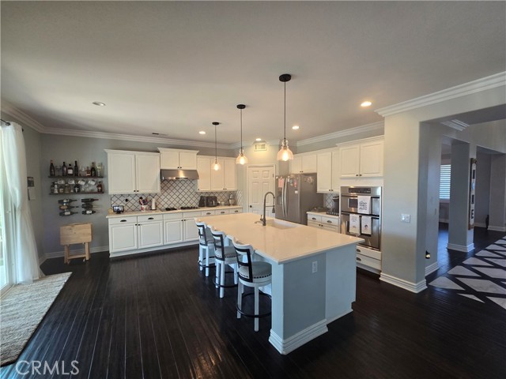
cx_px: 253
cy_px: 190
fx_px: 190
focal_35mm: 13
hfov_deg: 106.2
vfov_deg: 89.9
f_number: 2.2
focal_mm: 2.2
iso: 160
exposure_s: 1/60
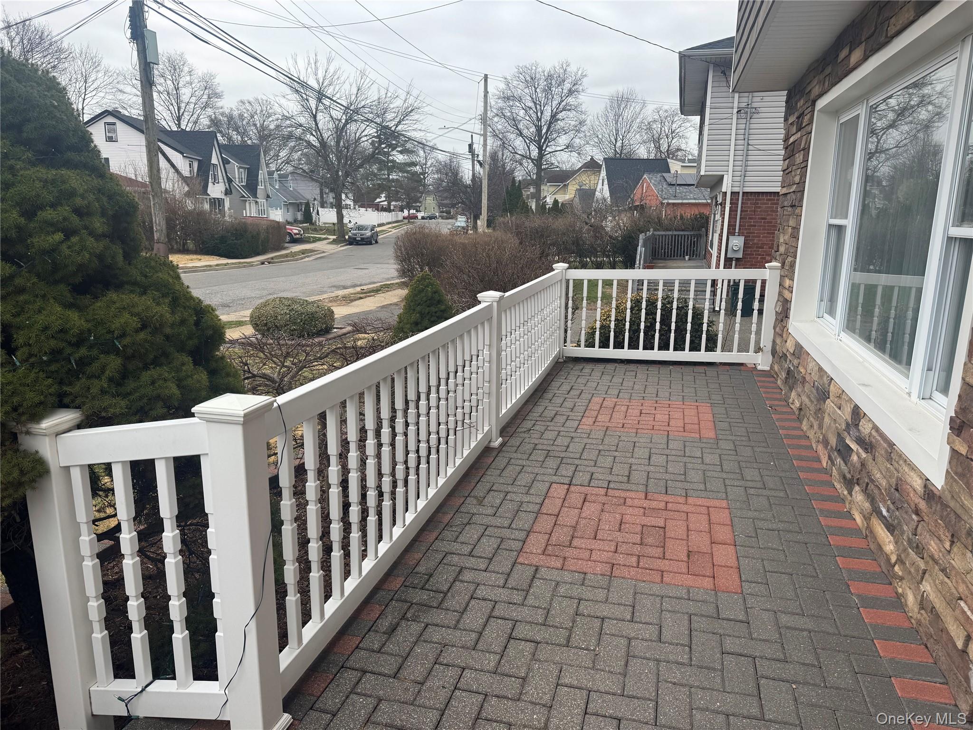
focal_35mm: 24
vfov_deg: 56.8
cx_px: 486
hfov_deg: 71.6
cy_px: 365
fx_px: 675
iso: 80
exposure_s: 1/995
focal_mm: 6.76
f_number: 1.78
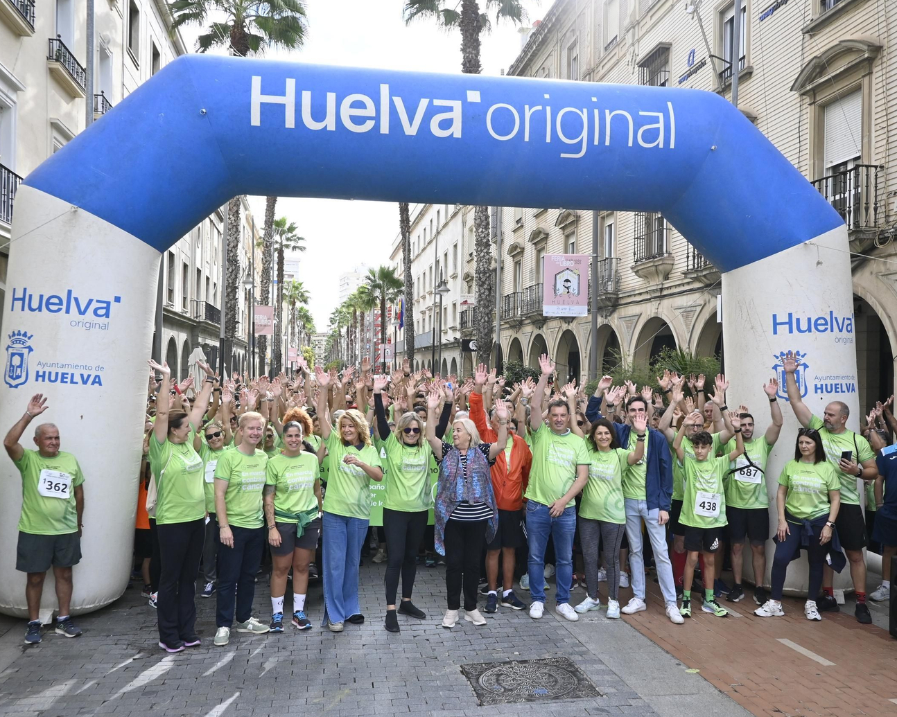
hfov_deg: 59.5
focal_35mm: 30
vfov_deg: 49.1
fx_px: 785
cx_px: 442
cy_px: 366
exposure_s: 1/1600
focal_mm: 17
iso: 800
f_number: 5
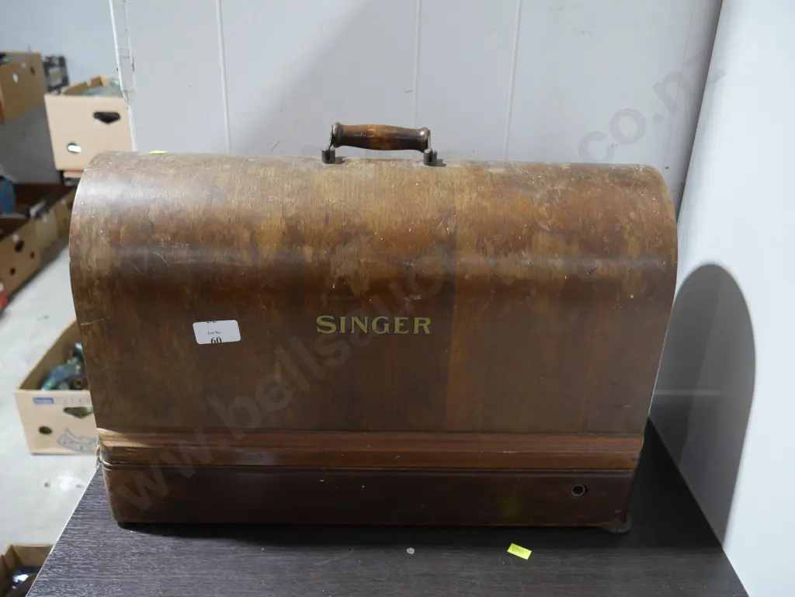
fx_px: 689
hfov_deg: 59.9
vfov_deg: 46.8
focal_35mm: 30
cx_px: 398
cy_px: 298
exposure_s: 1/60
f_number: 3.6
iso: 800
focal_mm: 15
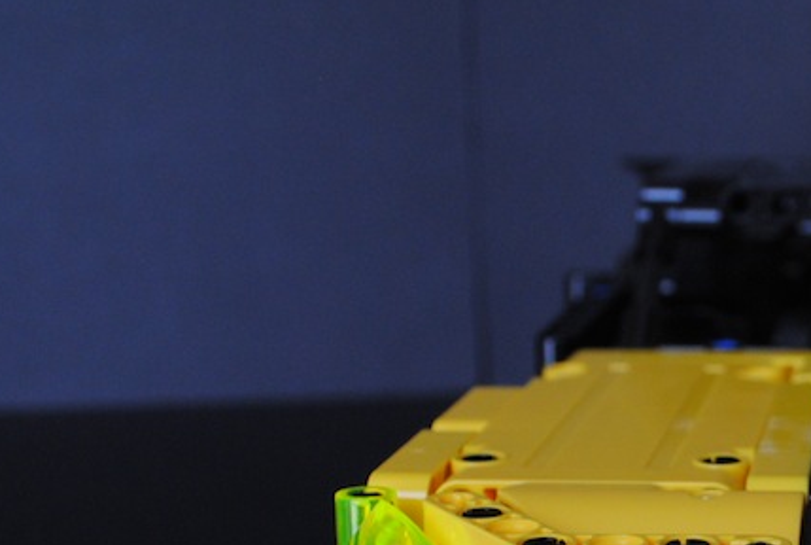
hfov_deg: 22.3
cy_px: 510
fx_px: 1941
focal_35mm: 86
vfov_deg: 15.7
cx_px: 894
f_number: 6.3
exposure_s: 1/15
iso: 400
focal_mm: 24
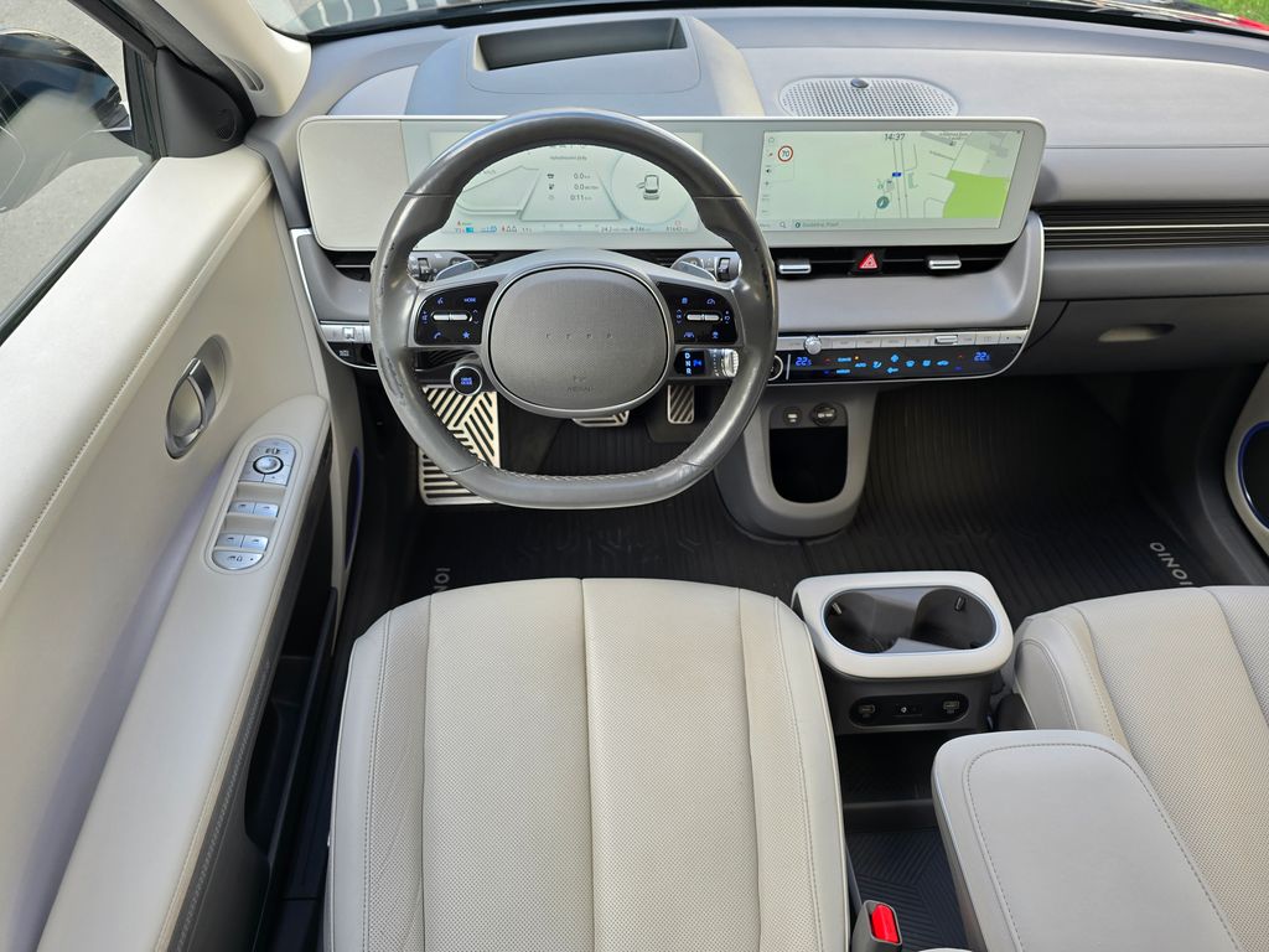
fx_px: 843
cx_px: 634
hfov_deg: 73.9
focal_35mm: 23
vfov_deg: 58.9
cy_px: 476
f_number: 1.7
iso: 16
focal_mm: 6.3
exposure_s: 1/50
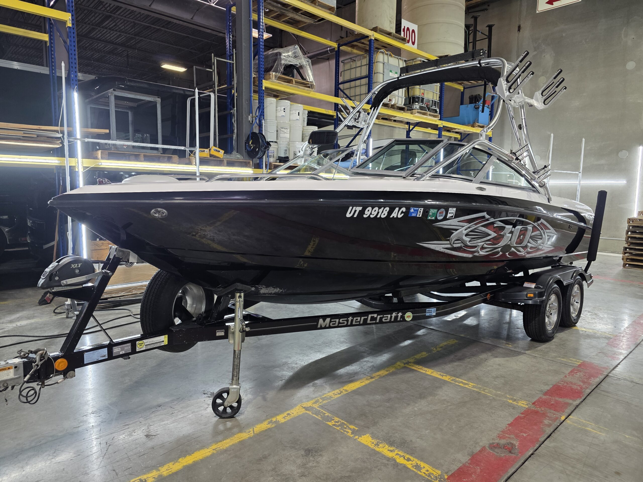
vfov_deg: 58.9
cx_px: 322
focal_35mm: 23
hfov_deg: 73.9
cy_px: 241
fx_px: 427
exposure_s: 1/120
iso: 200
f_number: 1.7
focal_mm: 6.3
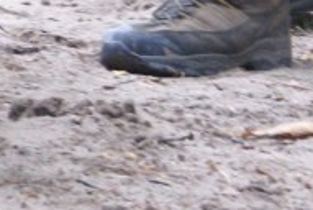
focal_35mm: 563
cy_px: -203
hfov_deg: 3.6
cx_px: -352
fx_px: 4902
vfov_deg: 2.4
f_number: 5.6
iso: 800
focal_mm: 70
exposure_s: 1/60
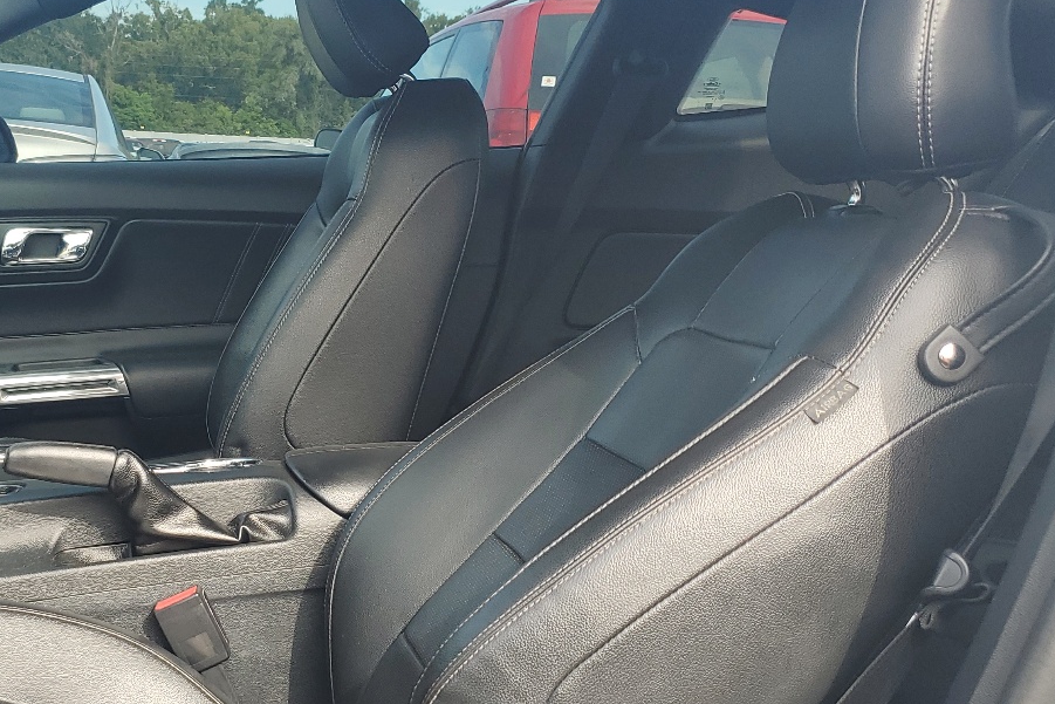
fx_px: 1407
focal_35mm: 48
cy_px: 456
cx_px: 215
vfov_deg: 27.9
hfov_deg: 39.5
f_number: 1.5
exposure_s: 1/417
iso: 50
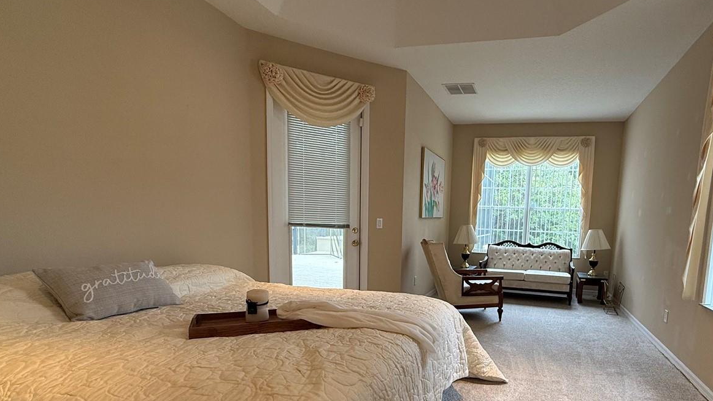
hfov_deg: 82.3
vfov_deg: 52.5
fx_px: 397
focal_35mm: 21
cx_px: 445
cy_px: 270
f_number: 2.2
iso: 125
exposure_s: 1/120
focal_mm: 2.22
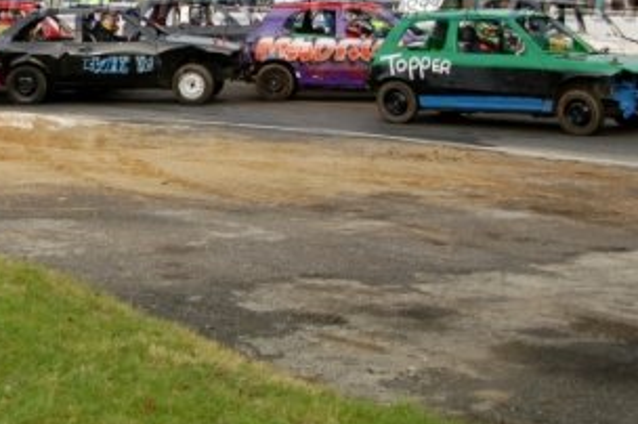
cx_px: 71
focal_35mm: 98
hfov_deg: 20.4
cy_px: 4
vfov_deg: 13.7
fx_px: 1736
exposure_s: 1/500
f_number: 4.5
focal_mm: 31
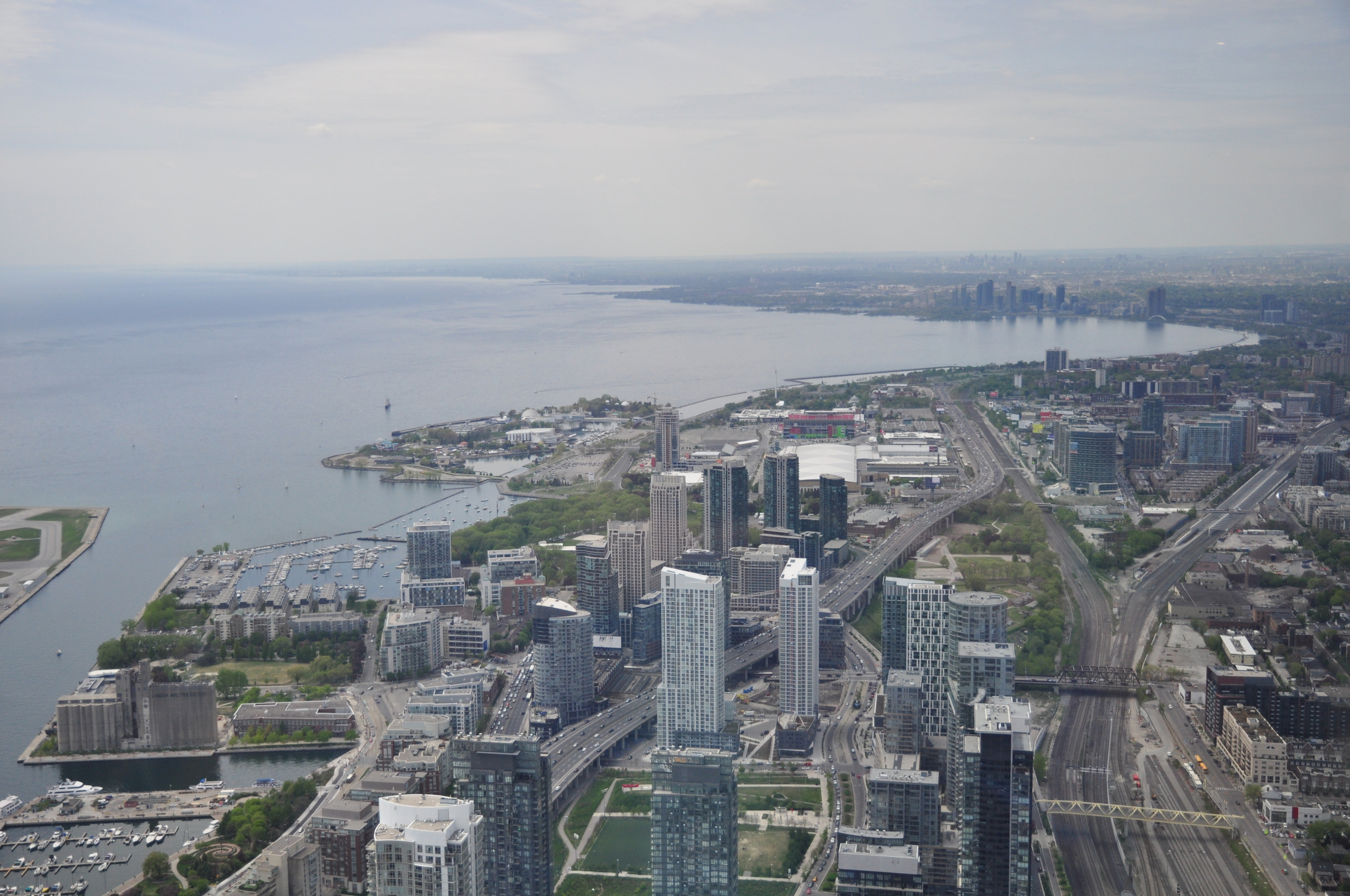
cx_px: 675
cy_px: 448
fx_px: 1461
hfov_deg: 49.6
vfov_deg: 34.1
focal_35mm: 39
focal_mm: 26
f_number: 4.8
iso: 360
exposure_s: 1/750
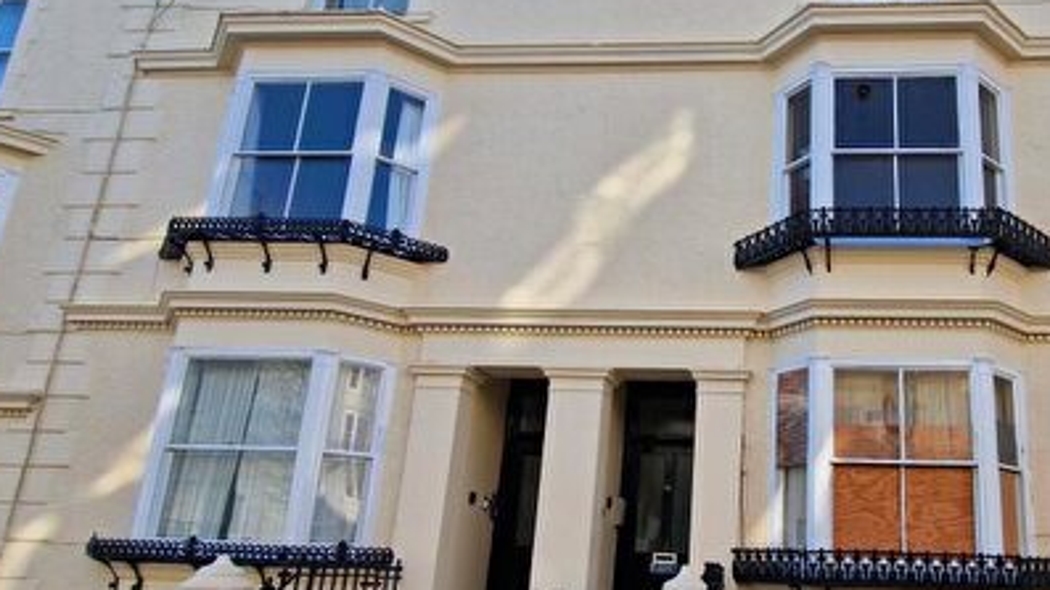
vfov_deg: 45.6
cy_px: 364
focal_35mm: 25
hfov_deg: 70.1
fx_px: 696
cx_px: 762
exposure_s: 1/710
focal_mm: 2.2
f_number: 2.2
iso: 50
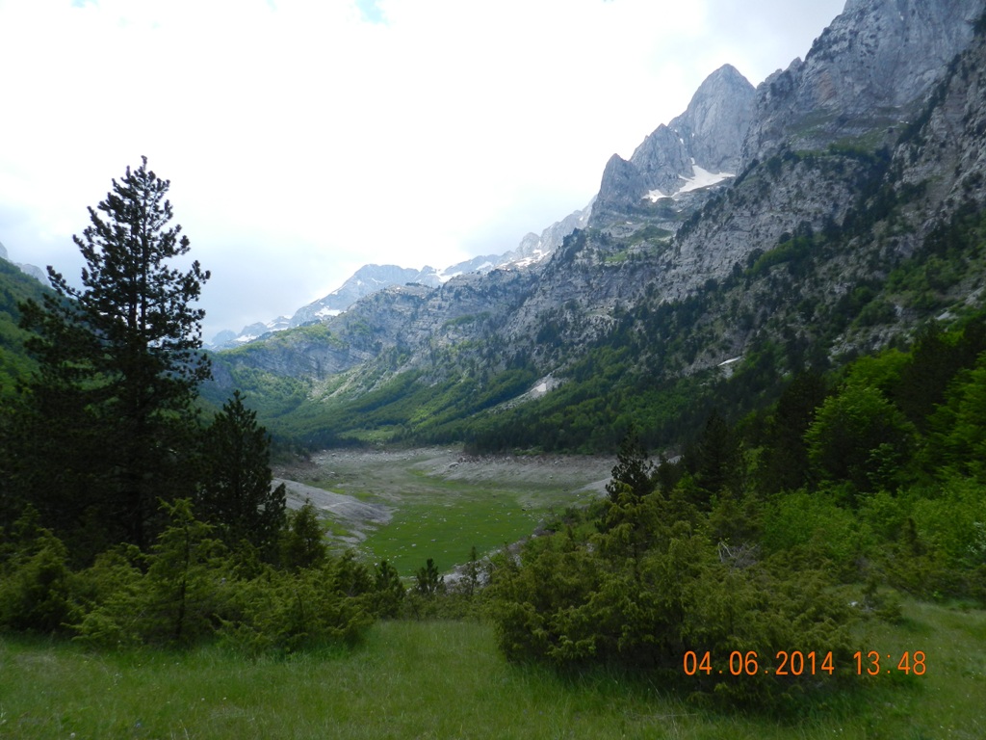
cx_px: 493
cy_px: 370
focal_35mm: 23
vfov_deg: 58.9
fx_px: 655
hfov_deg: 73.9
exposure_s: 1/800
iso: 160
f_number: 4
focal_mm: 4
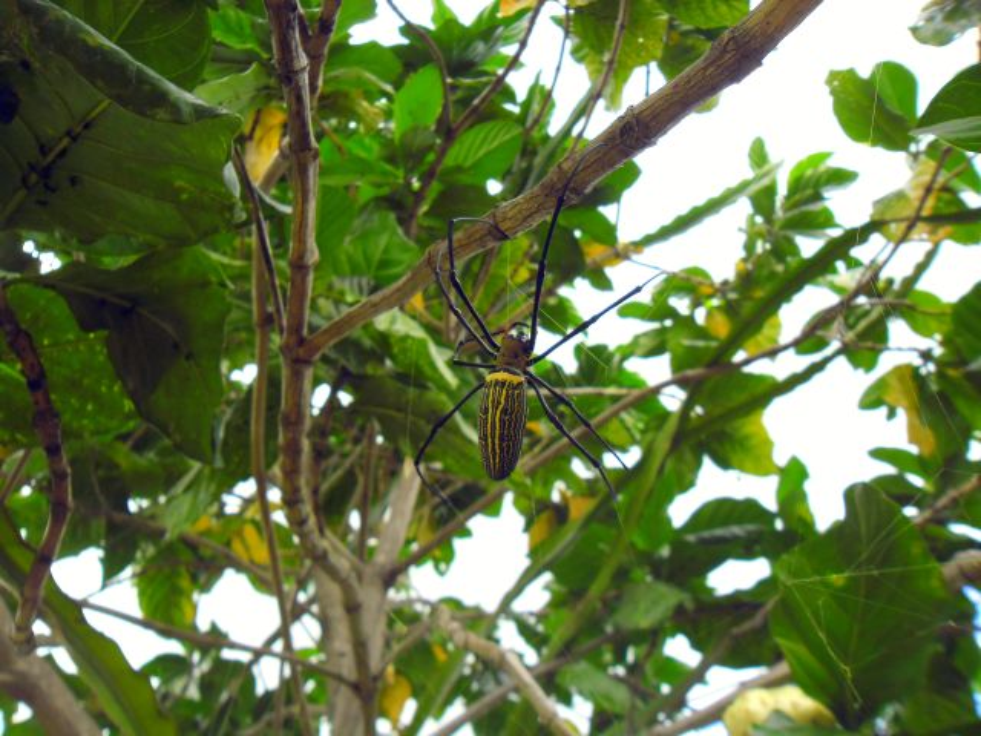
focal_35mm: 27
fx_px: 765
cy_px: 368
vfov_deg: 51.4
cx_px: 490
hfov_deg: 65.3
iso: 80
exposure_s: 1/206
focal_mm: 4.9
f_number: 3.5
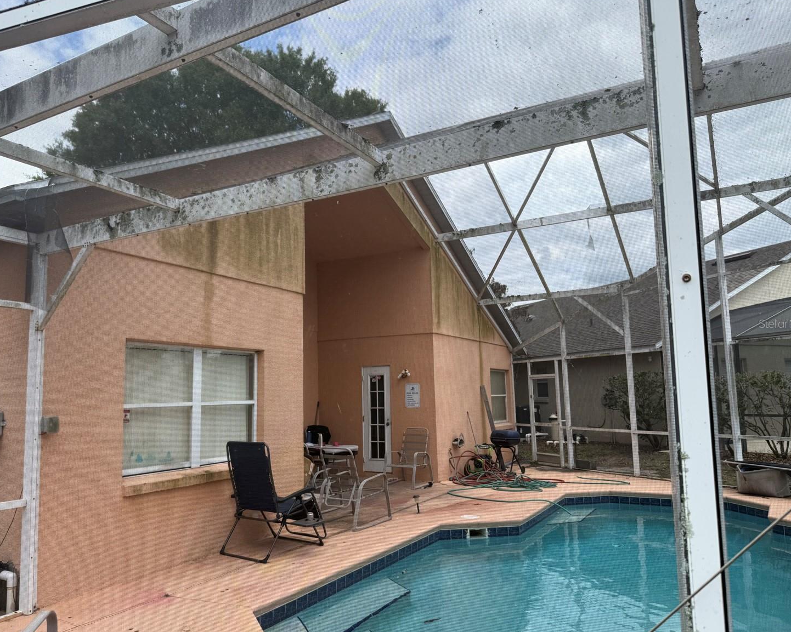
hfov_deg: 66.0
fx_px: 609
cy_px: 323
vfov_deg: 54.9
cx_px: 372
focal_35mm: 26
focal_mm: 6.76
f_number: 1.78
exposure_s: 1/2110
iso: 80
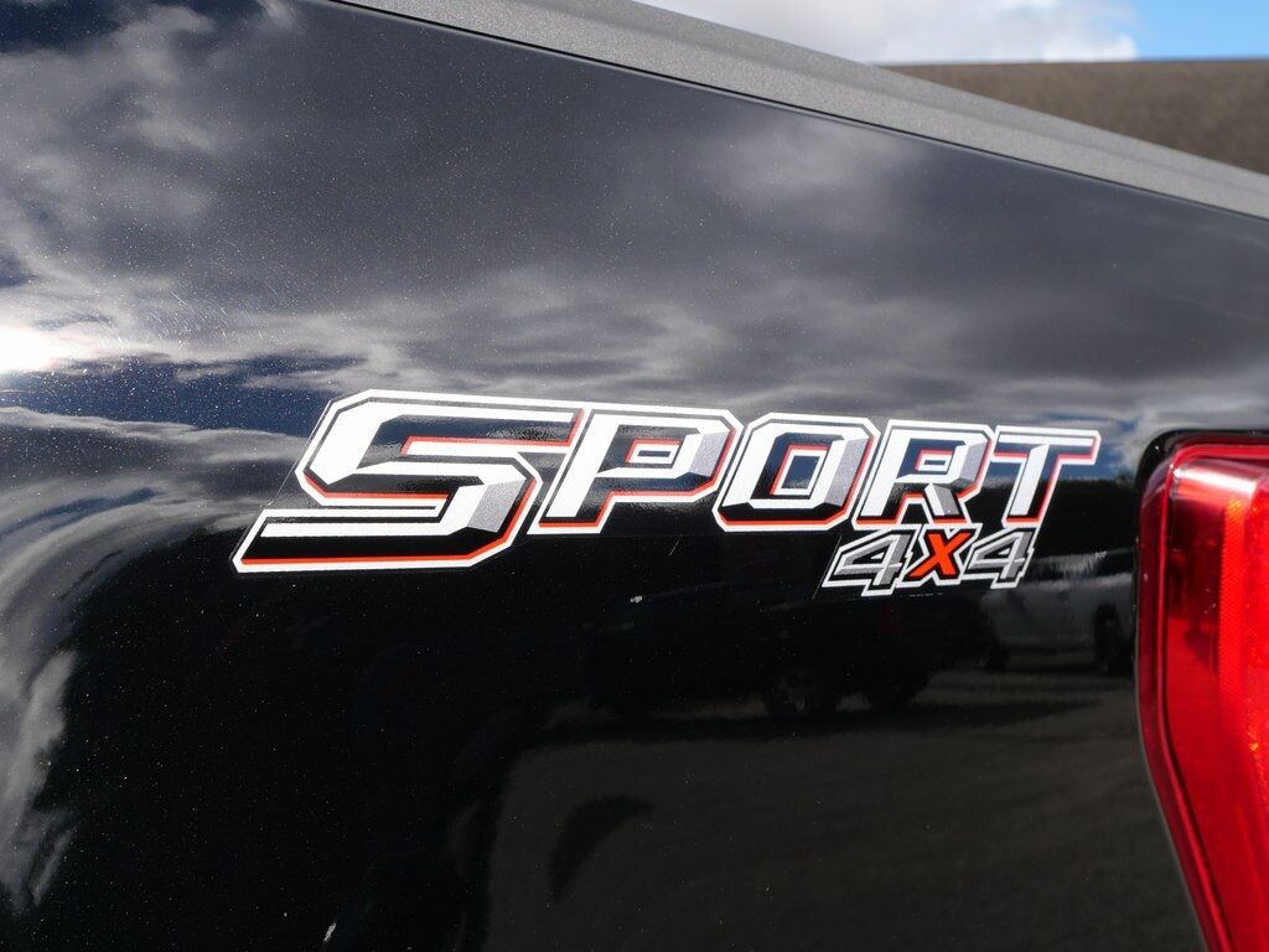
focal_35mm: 48
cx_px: 634
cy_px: 476
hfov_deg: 39.7
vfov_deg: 30.3
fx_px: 1760
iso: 200
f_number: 9
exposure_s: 1/320
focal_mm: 24
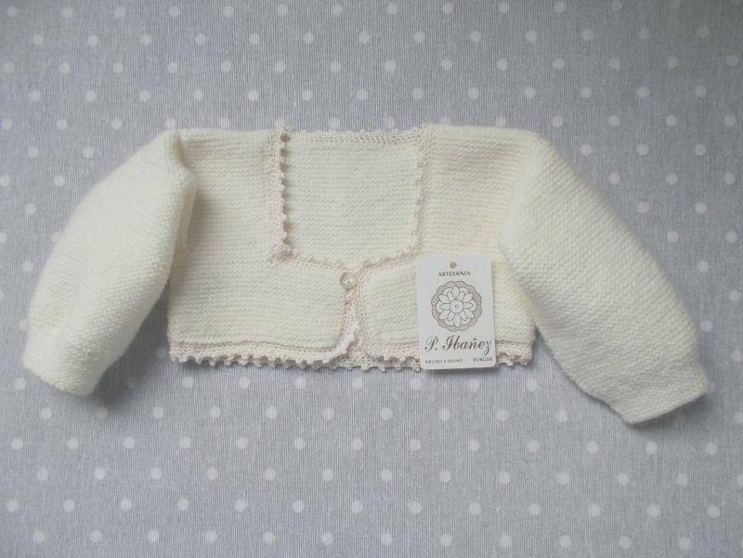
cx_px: 372
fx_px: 558
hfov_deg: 67.3
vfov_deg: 53.1
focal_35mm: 26
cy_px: 279
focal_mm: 4.6
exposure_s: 1/60
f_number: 3.2
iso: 80
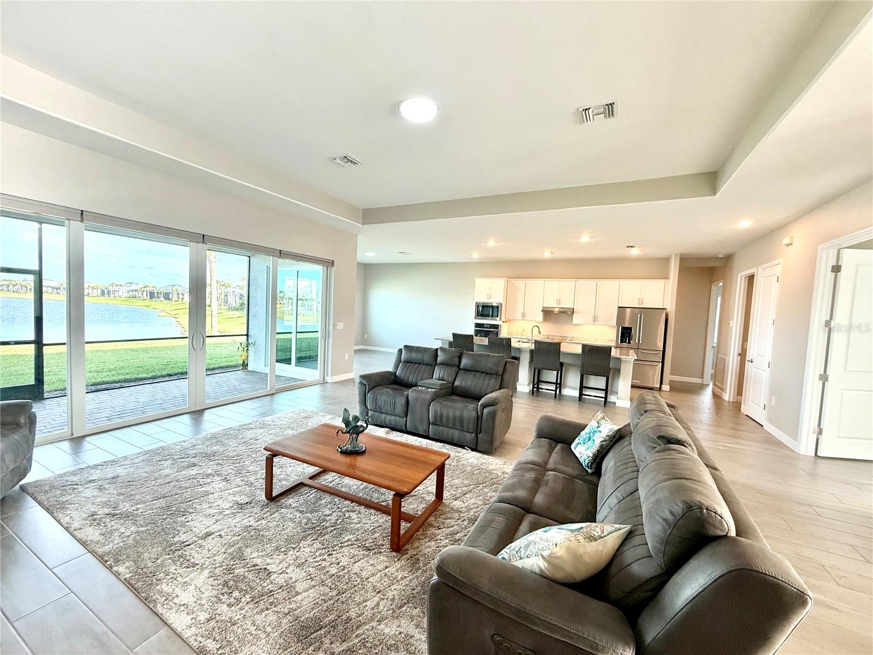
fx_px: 353
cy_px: 328
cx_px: 436
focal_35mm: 14
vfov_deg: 85.7
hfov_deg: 102.1
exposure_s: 1/120
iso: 200
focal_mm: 2.22
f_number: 2.2
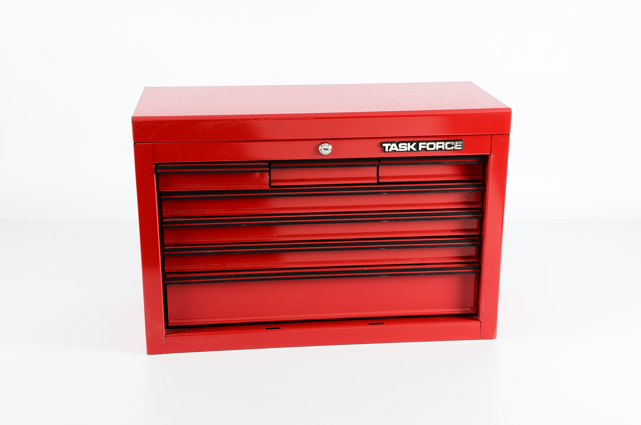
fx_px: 933
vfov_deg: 25.6
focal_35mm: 52
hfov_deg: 37.9
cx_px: 320
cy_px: 212
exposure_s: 1/125
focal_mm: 35
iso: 100
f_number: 10
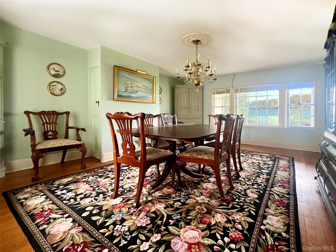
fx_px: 126
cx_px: 168
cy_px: 126
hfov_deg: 106.2
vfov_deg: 89.9
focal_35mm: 13
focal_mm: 1.57
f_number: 1.8
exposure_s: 1/40
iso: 800
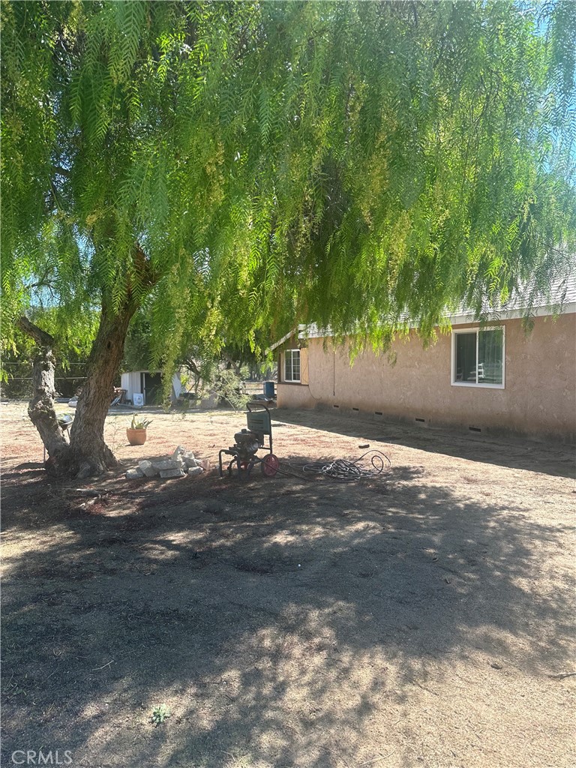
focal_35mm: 24
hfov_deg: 56.8
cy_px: 384
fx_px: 532
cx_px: 288
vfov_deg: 71.6
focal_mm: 6.86
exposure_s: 1/879
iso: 80
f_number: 1.78
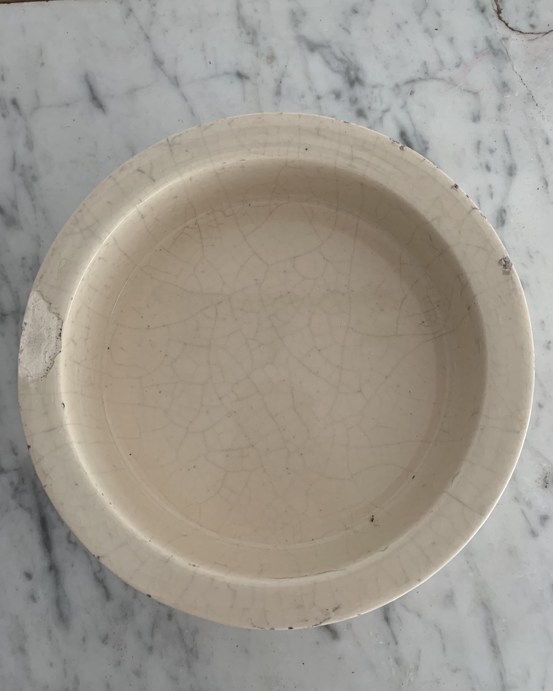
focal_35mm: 28
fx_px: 573
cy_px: 350
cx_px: 276
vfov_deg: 62.2
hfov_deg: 51.5
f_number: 1.8
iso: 160
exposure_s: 1/60
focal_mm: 4.25
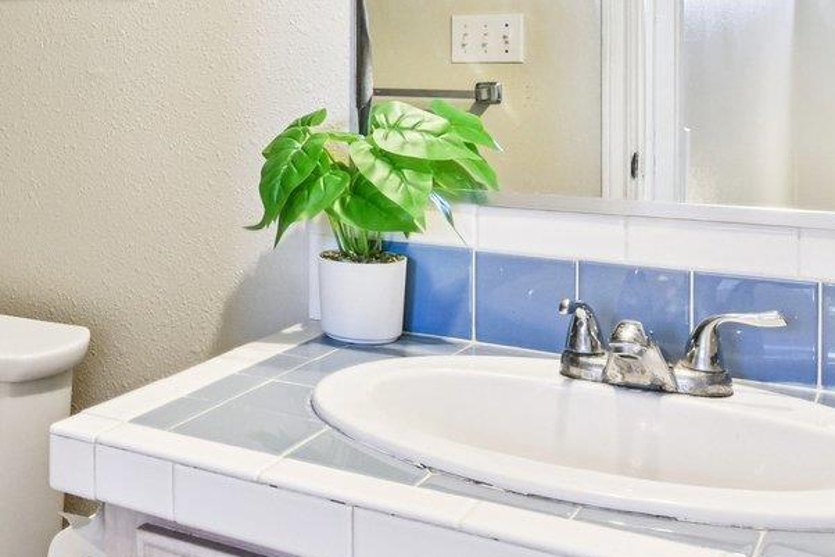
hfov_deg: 34.1
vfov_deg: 25.3
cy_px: 13
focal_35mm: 51
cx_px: -67
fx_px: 1183
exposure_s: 1/15
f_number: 8
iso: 900
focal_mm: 15
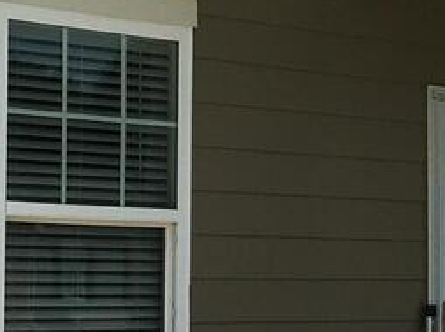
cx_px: 420
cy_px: 186
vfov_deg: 10.1
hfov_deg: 13.3
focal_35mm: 147
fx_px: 1887
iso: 25
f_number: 2.2
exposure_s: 1/2331
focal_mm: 4.15
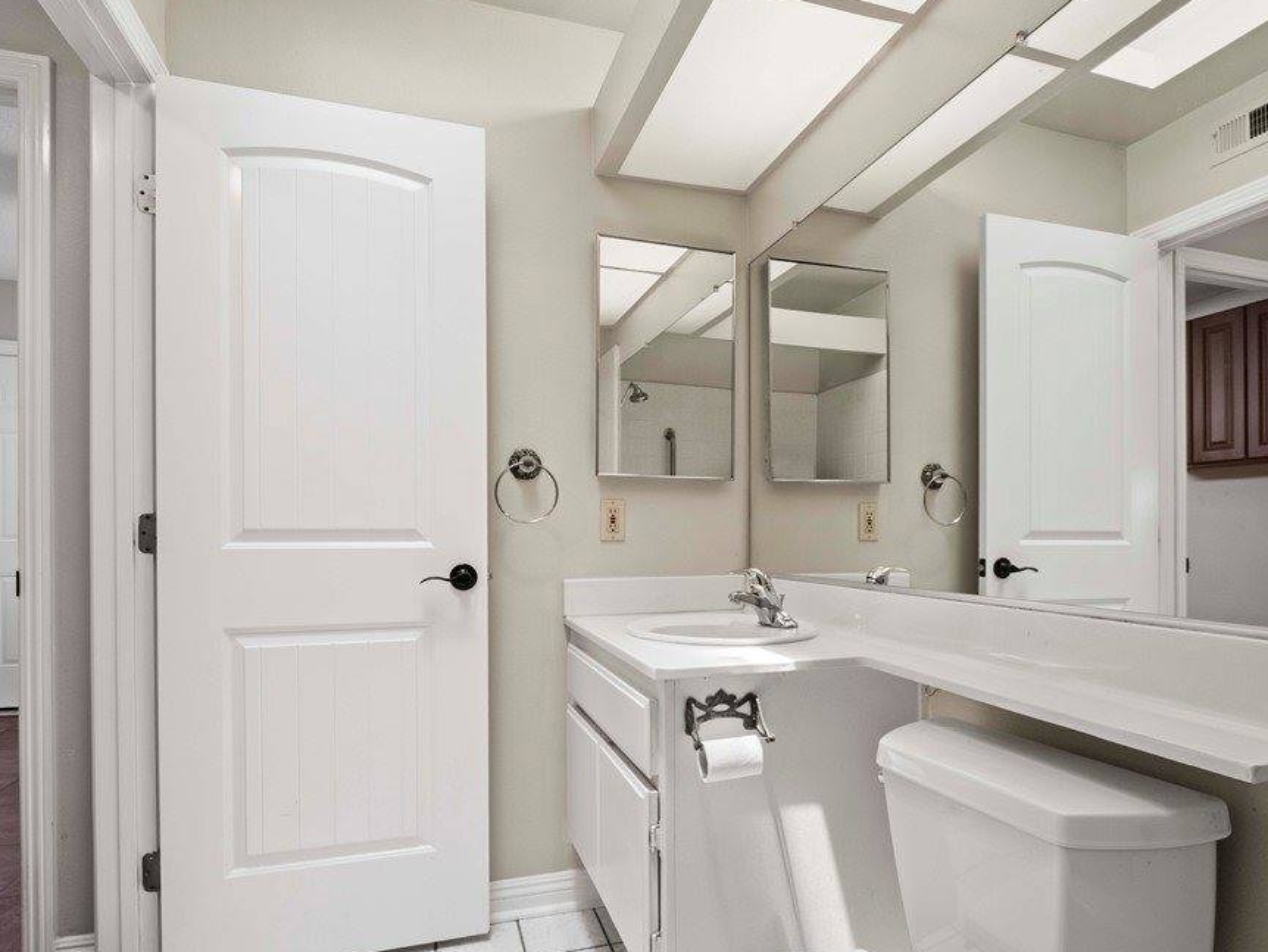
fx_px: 696
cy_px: 509
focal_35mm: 19
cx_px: 681
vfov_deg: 68.6
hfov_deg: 84.5
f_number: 8
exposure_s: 1/4
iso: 200
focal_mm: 8
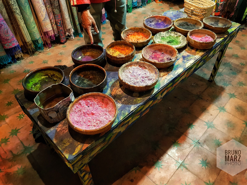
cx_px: 124
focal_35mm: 26
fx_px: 186
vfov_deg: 53.1
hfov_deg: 67.3
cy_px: 92
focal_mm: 4.3
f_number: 1.7
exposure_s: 1/10
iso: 320
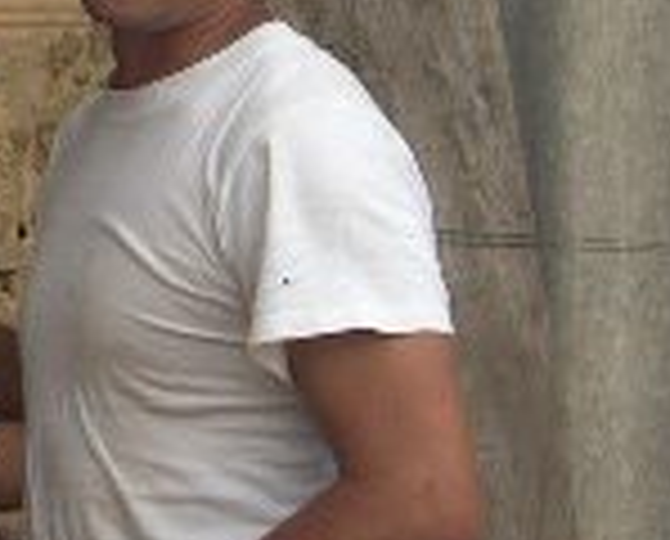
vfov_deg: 9.5
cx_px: -135
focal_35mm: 163
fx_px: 3241
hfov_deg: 11.6
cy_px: 68
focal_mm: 8
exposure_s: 1/216
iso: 100
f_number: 4.8
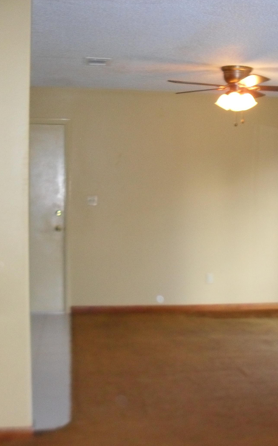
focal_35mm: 54
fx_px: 655
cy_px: 241
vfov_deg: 37.5
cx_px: 248
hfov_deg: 23.4
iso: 320
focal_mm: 6.3
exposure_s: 1/45
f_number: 3.2
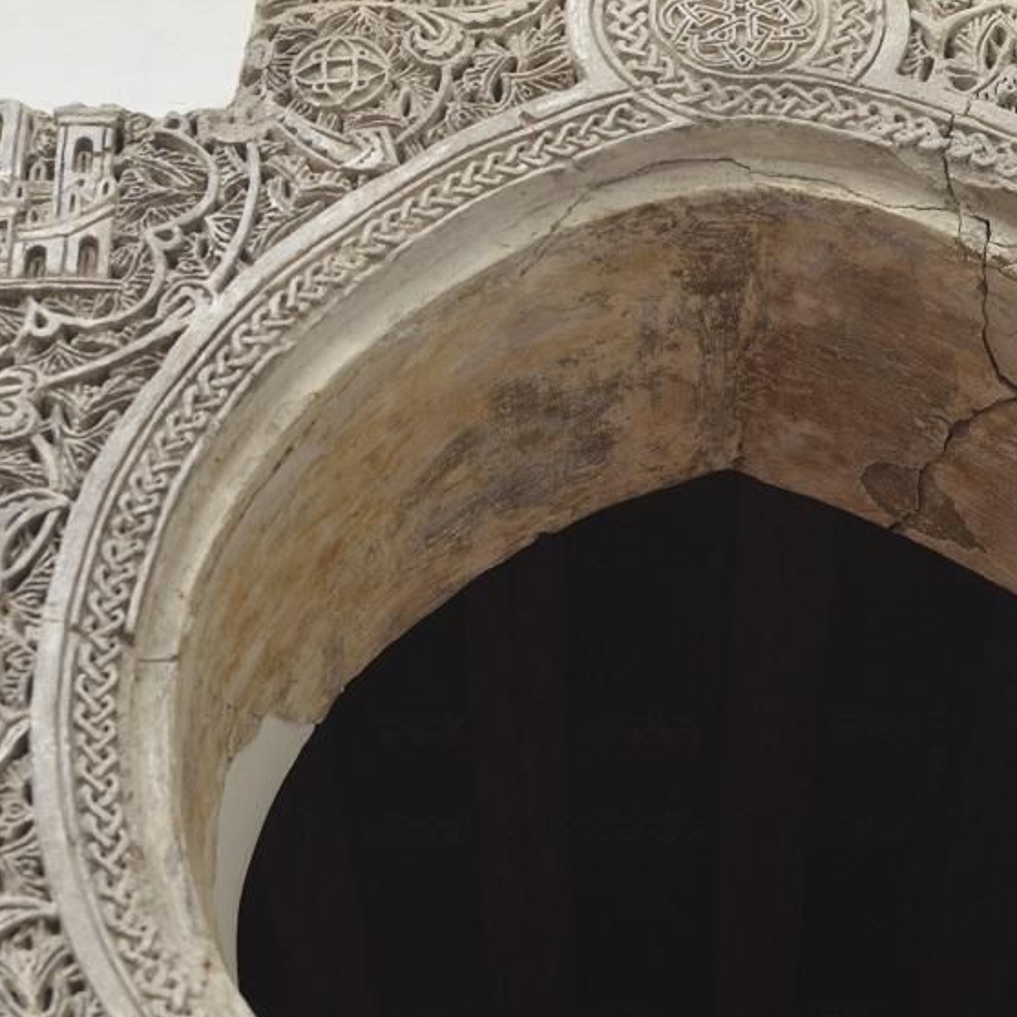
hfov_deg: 18.1
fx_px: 3188
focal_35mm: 96
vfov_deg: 18.1
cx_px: 444
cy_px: 548
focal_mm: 35
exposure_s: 1/80
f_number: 4.5
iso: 400
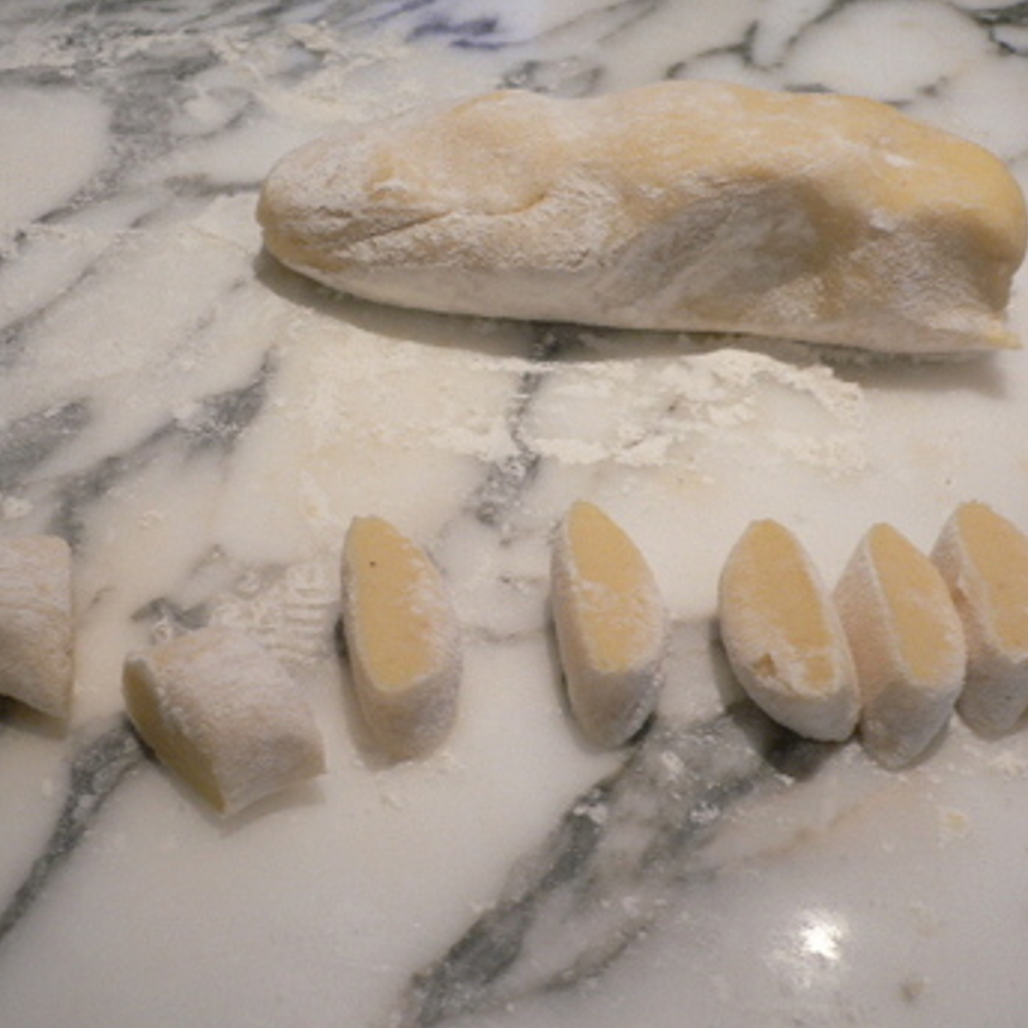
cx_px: 341
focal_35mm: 45
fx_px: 1512
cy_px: 548
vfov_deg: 37.5
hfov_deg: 37.1
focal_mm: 5.8
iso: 100
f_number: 2.8
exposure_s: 1/20
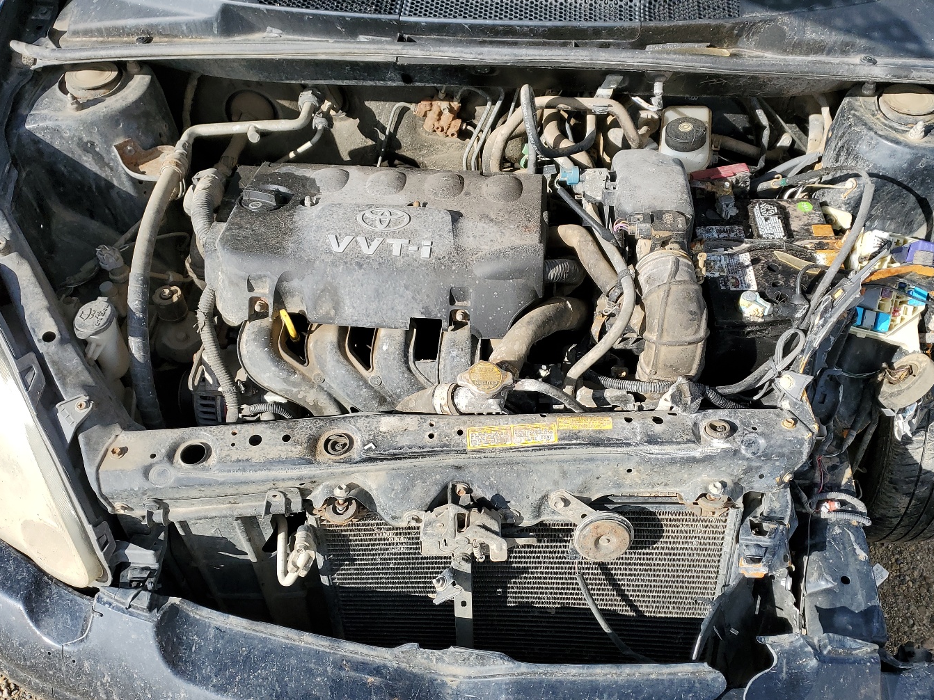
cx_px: 488
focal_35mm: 31
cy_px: 345
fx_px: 836
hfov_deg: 58.3
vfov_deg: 45.4
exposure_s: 1/2000
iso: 50
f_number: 1.5
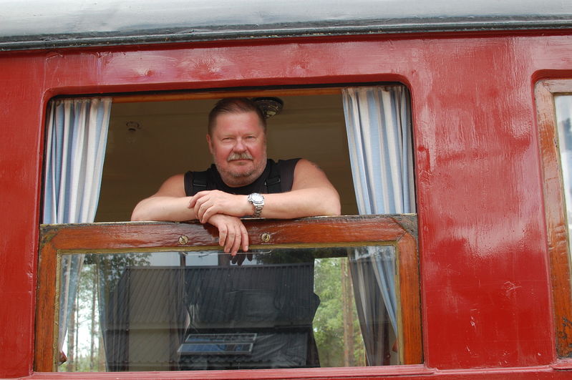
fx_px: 833
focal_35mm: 52
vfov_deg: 25.7
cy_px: 190
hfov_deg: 37.9
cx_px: 286
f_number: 5.6
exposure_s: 1/125
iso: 250
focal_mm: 35
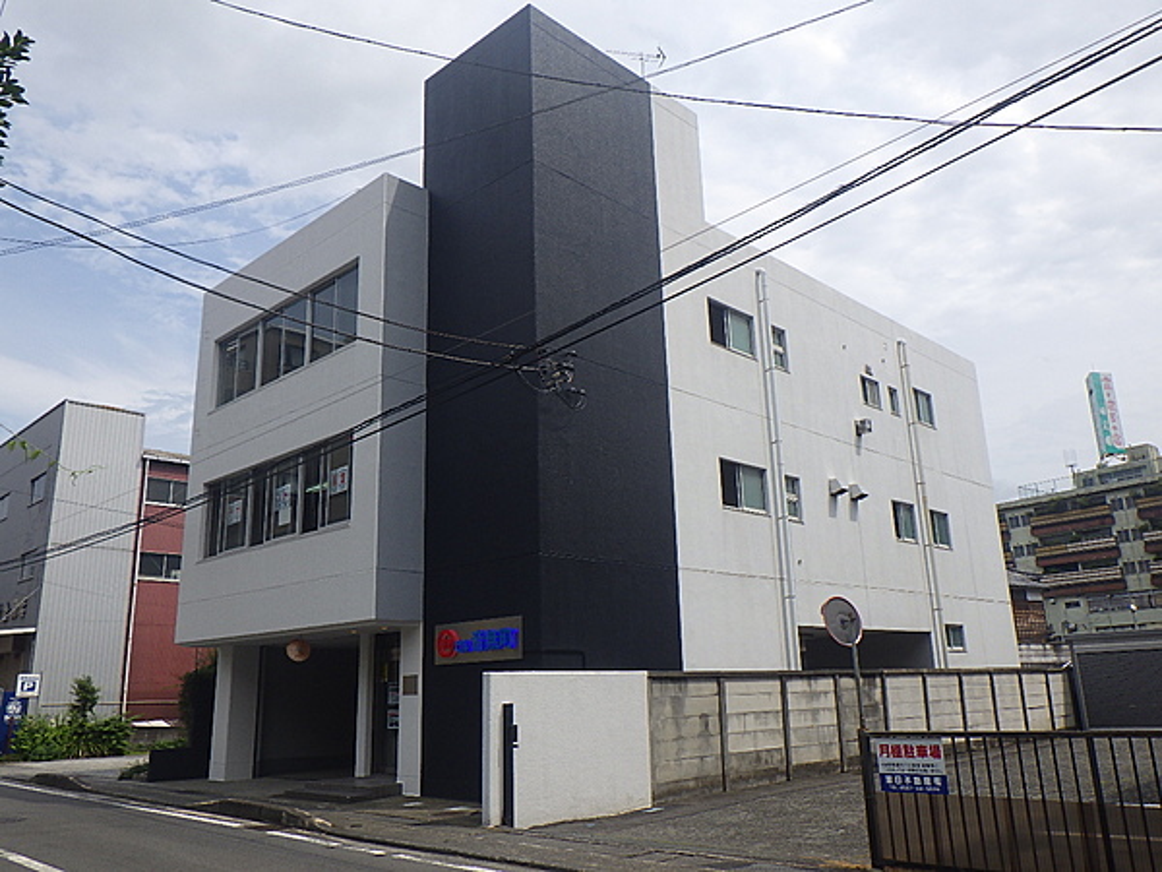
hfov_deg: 63.4
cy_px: 436
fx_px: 940
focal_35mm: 28
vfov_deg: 49.7
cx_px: 581
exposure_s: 1/1000
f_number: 4.2
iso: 125
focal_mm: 5
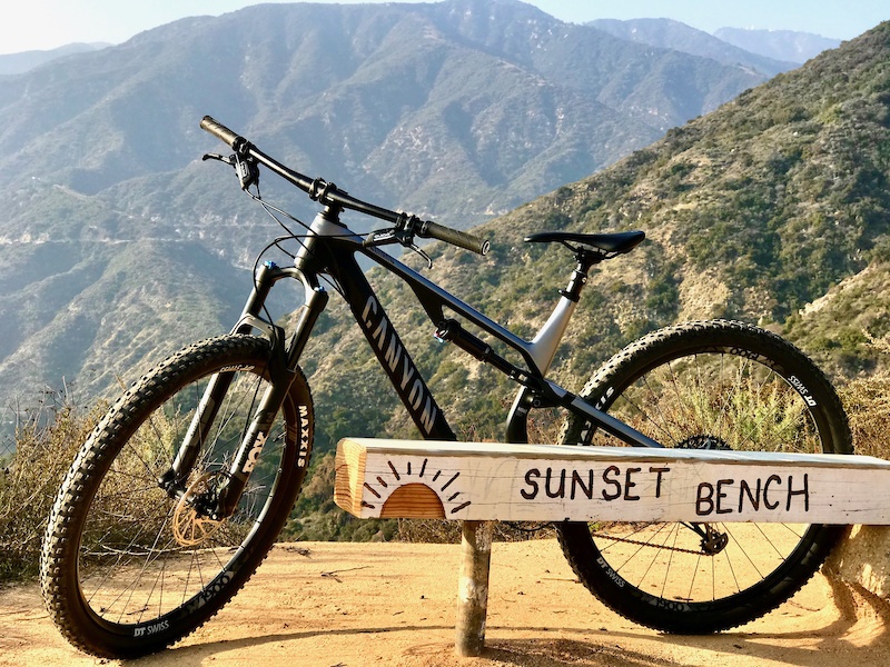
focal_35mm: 57
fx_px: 1466
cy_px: 334
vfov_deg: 25.7
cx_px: 445
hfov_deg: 33.8
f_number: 2.8
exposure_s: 1/465
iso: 20
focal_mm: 6.6
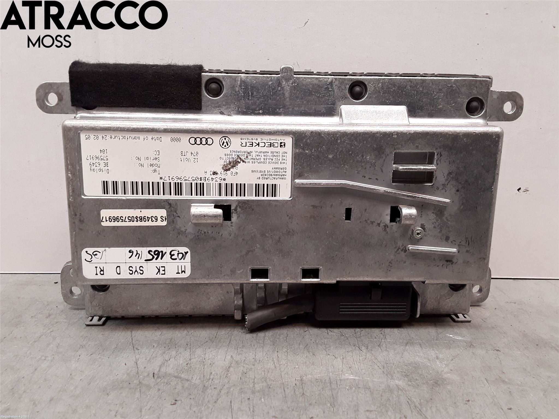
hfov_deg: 63.4
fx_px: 452
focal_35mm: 28
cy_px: 210
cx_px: 280
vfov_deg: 49.7
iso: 50
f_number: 1.9
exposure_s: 1/50
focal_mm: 2.91
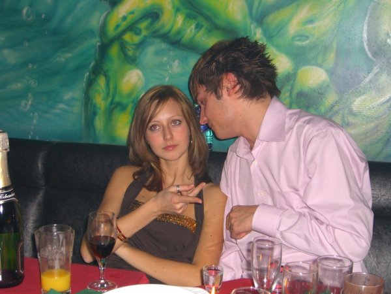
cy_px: 147
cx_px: 196
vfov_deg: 25.7
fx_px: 644
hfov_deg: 33.8
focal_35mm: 57
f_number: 3.6
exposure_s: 1/60
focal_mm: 11.8
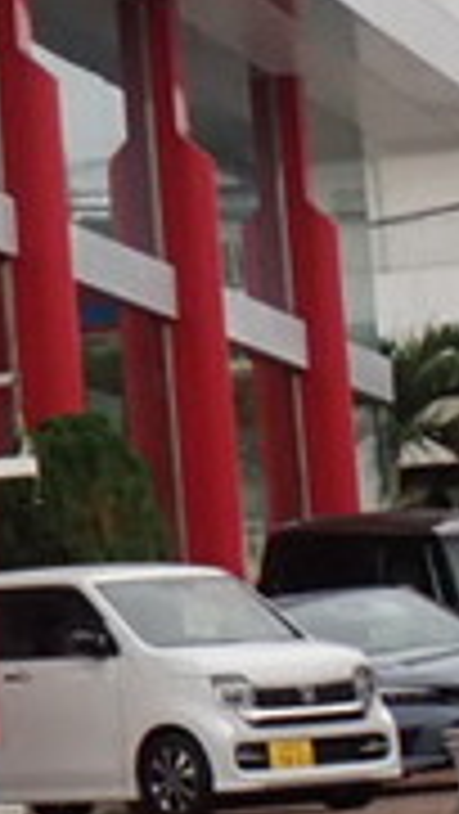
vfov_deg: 8.7
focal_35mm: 247
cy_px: 153
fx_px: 5337
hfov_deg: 4.5
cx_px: -1440
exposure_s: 1/320
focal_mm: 7.34
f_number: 4
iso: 100
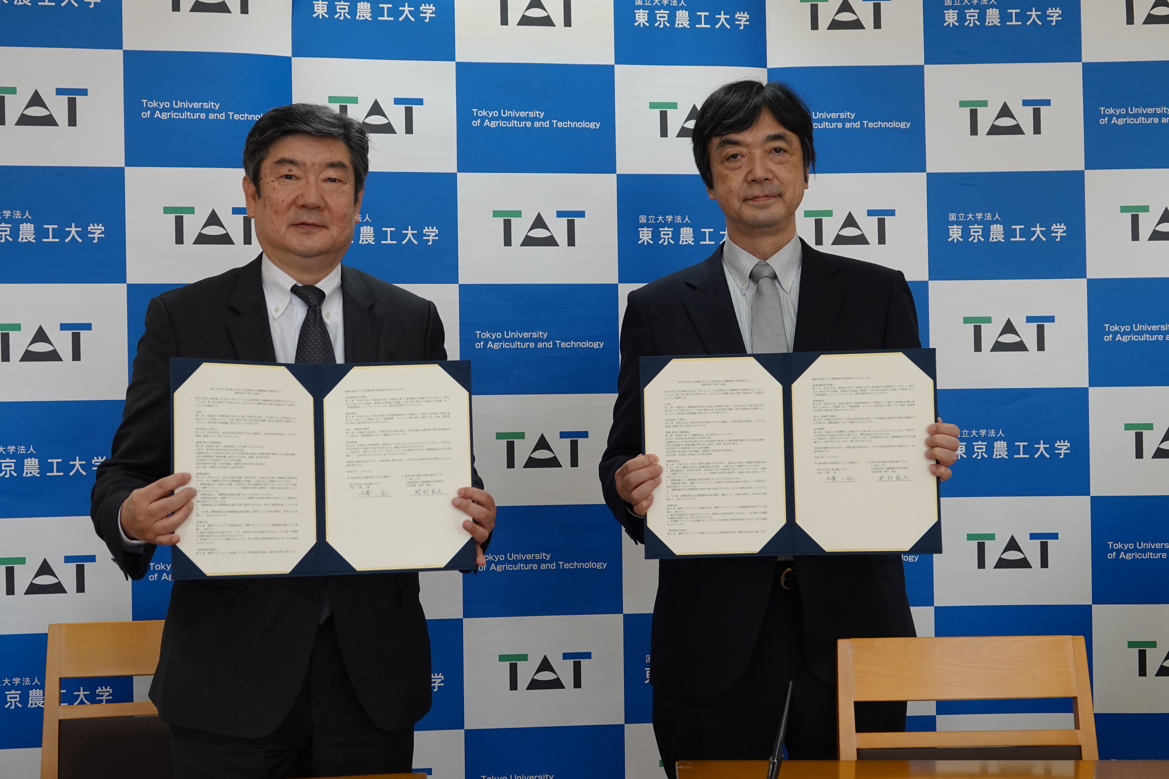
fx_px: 1623
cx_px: 584
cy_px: 390
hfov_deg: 39.6
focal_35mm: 50
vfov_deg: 27.0
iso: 320
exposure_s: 1/50
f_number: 3.2
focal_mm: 18.21
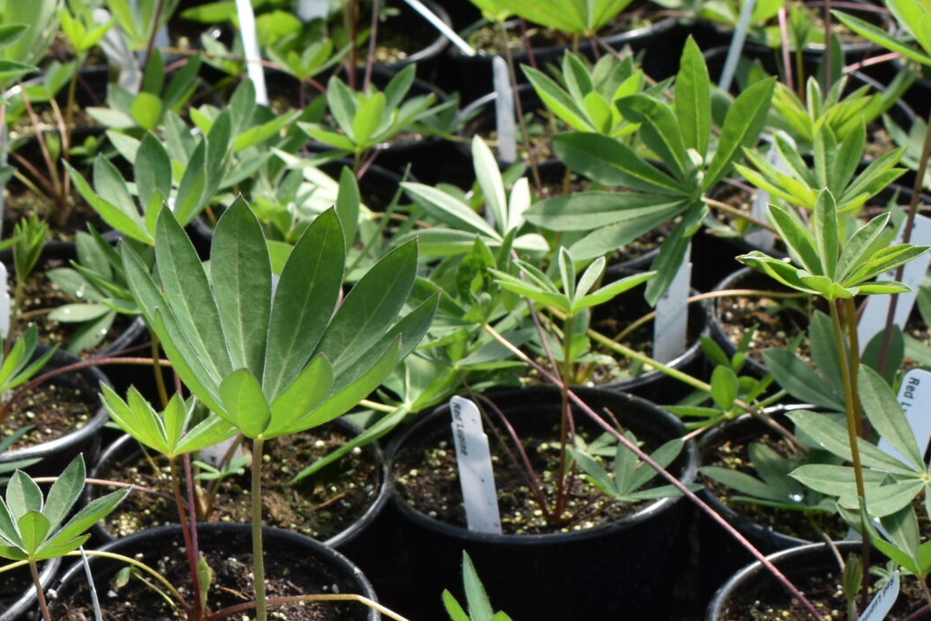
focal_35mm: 106
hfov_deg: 19.1
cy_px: 706
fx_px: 2747
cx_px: 232
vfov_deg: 12.6
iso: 200
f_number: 8
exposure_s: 1/250
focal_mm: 29
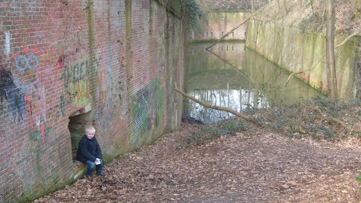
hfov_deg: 51.6
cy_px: 95
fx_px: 373
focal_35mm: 39
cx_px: 178
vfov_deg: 30.4
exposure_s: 1/125
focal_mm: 5.8
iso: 80
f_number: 2.8
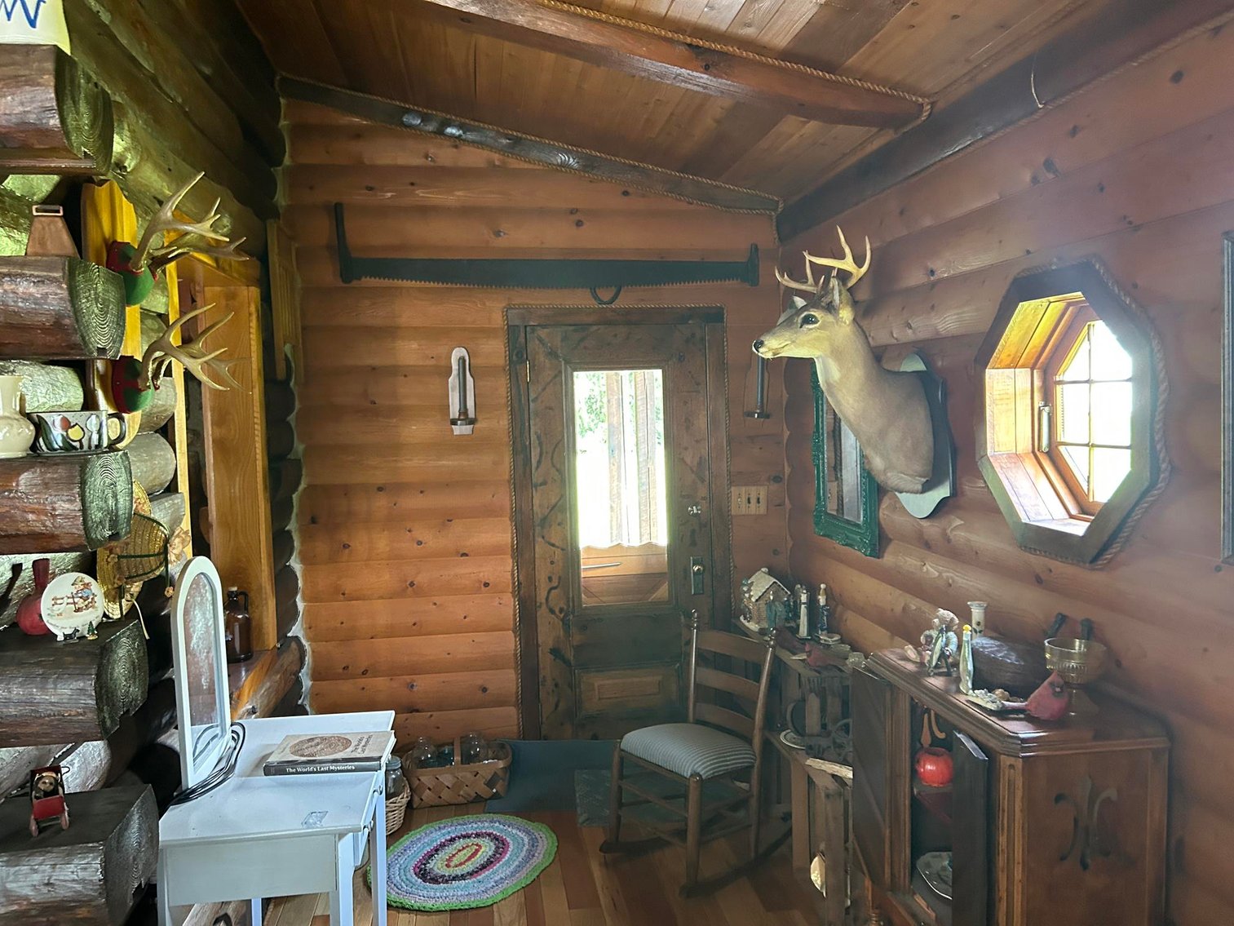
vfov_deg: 53.1
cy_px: 463
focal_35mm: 26
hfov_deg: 67.3
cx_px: 617
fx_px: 927
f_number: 1.5
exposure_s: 1/53
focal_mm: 5.7
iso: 500
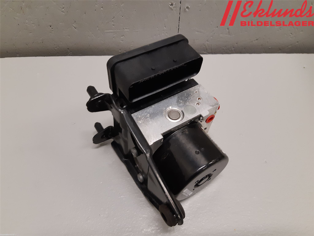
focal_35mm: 26
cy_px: 118
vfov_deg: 53.1
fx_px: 236
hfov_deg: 67.3
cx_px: 157
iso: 160
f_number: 1.7
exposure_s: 1/50
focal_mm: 3.93
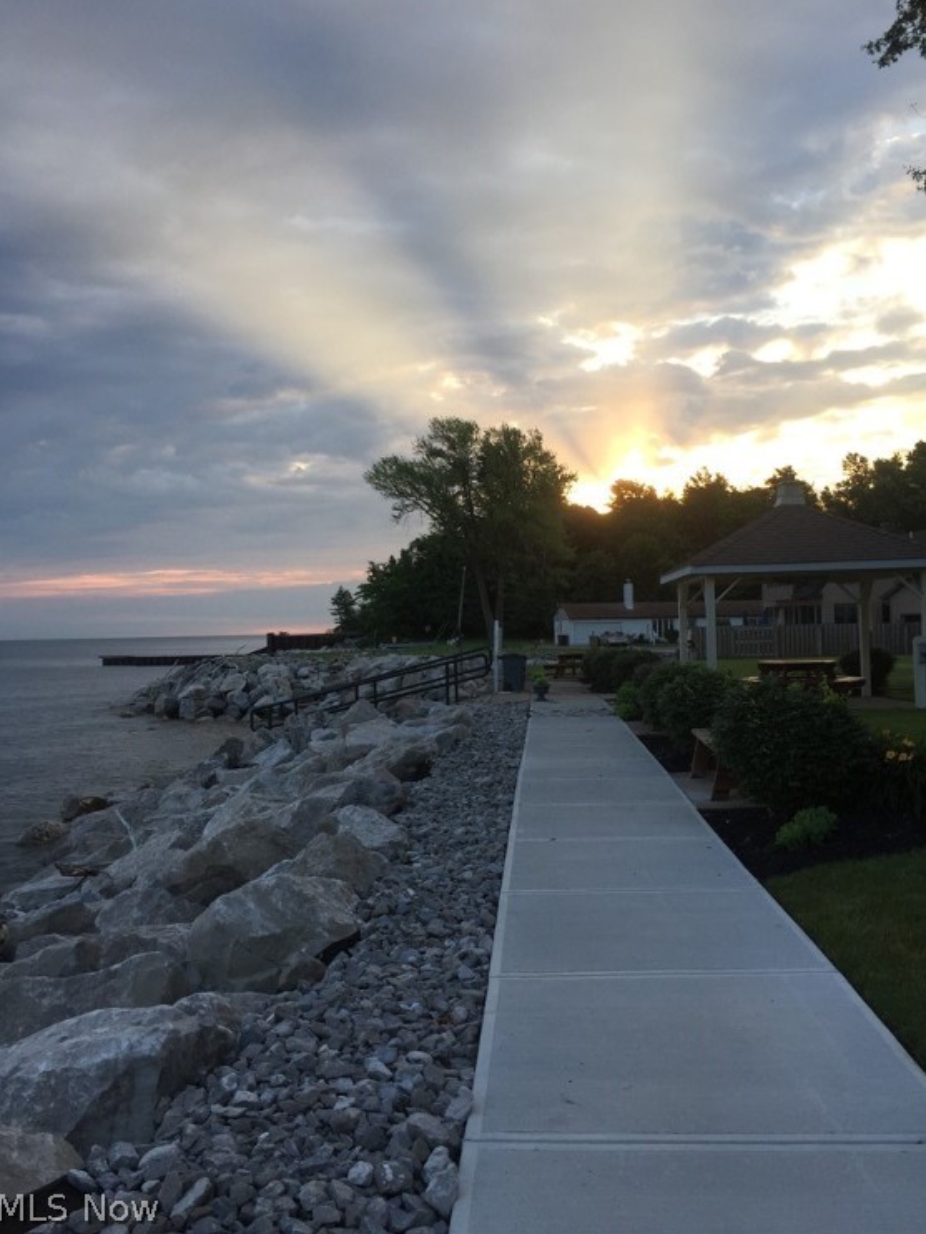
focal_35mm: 30
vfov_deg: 59.9
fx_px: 1069
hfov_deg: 46.8
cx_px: 465
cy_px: 597
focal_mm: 4.15
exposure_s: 1/255
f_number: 2.2
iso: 32
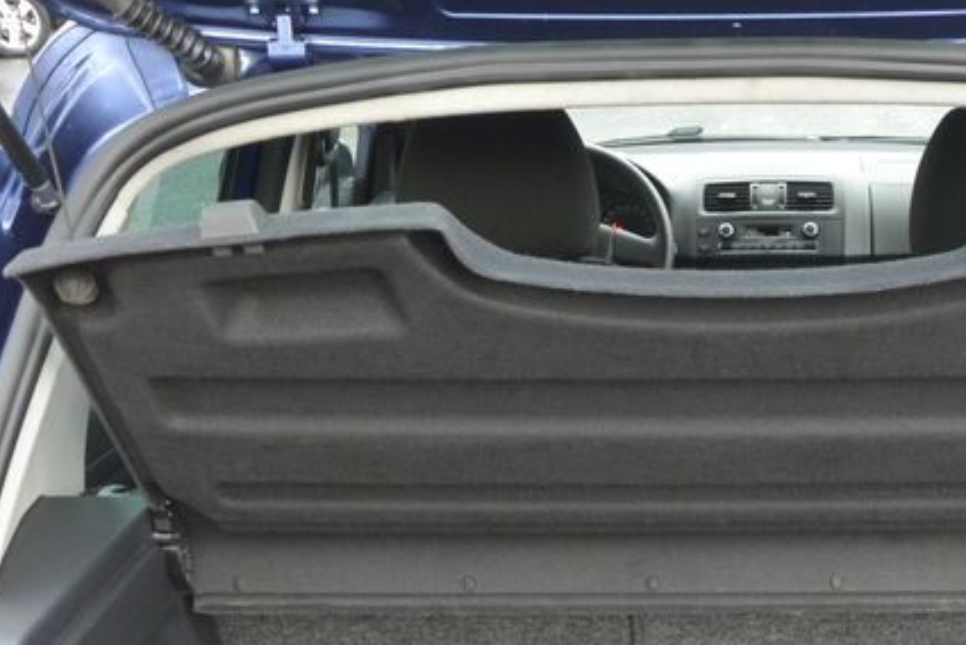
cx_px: 786
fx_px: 1745
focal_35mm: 65
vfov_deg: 19.7
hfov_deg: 30.1
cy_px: 767
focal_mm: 10
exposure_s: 1/60
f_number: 3.5
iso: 400
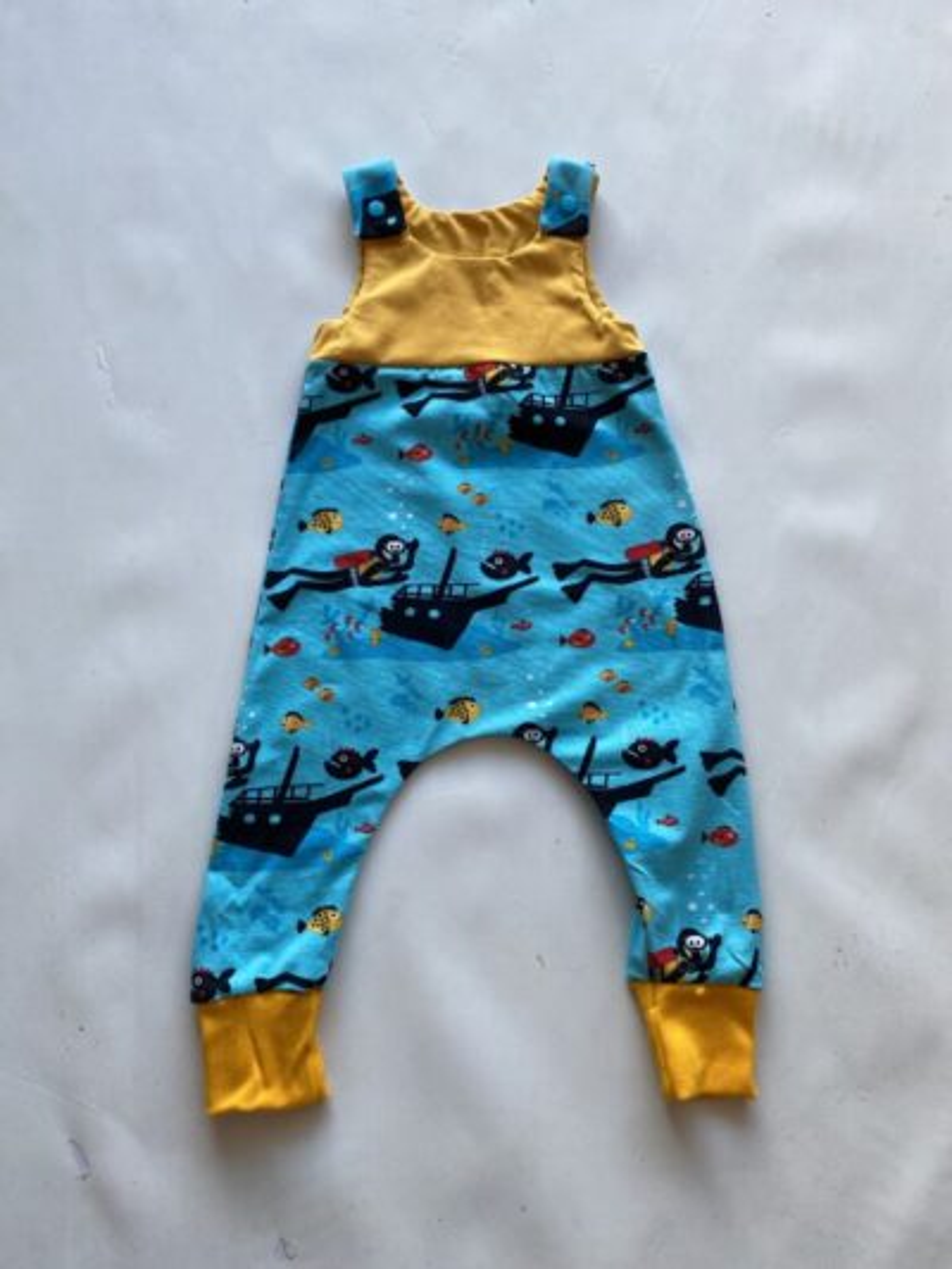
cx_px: 476
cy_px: 634
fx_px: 953
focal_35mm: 26
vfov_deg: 67.3
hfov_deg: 53.1
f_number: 1.8
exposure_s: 1/100
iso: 64
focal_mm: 4.25
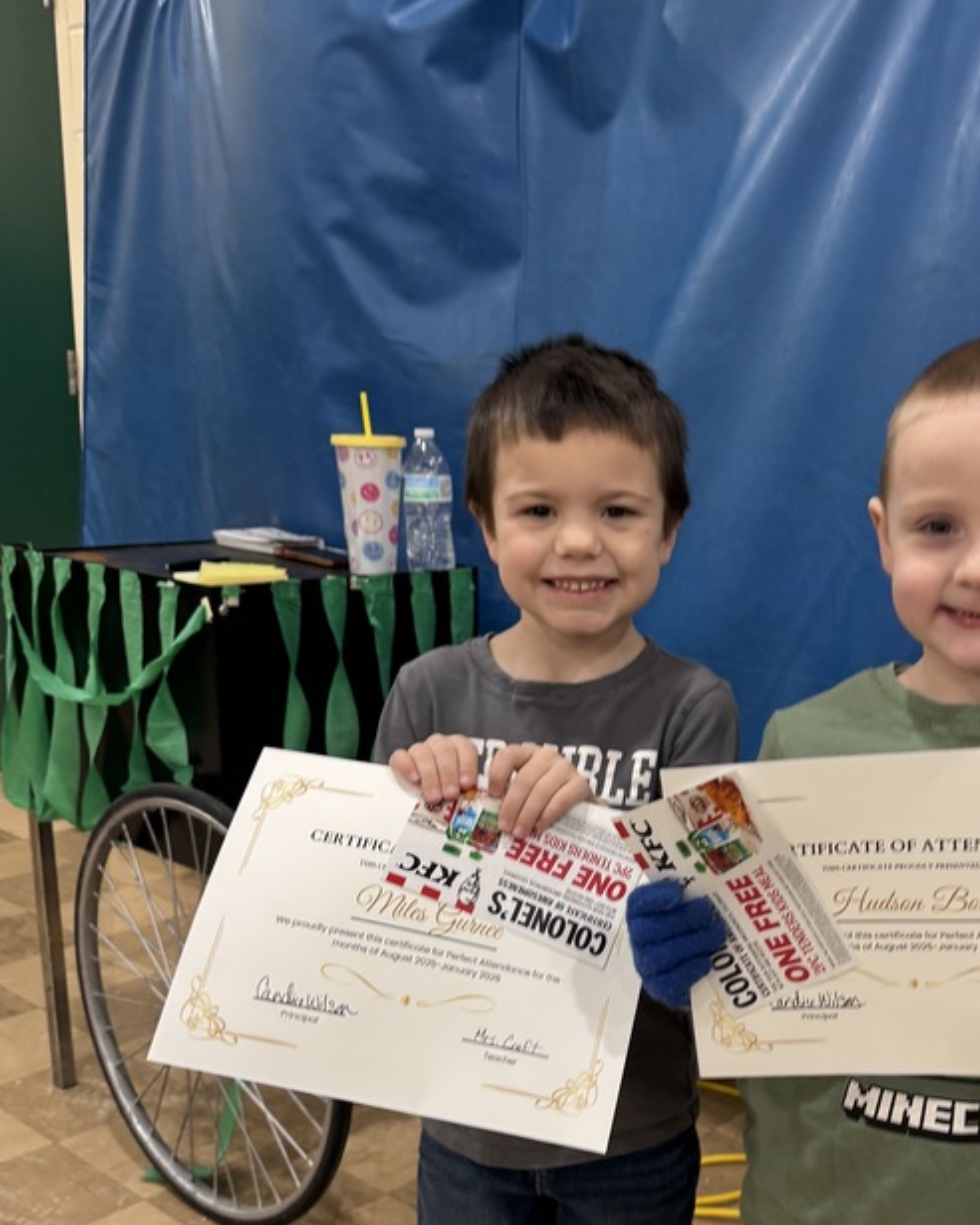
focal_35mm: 39
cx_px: 715
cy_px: 787
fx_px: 1414
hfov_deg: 37.4
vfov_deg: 46.3
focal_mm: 6.76
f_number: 1.78
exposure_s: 1/60
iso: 125
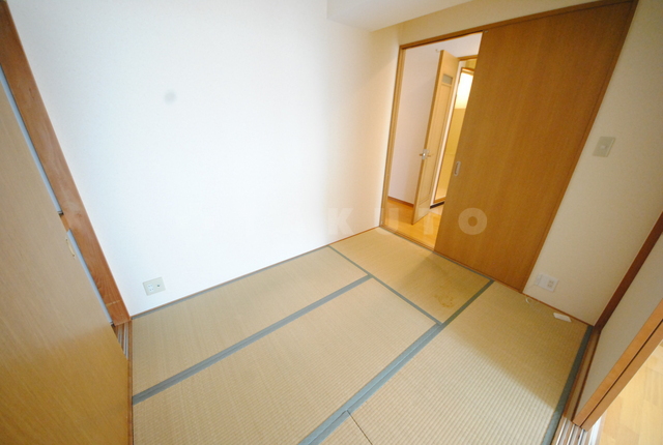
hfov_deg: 112.5
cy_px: 222
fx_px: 222
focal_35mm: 12
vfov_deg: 90.3
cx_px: 332
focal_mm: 8
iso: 1600
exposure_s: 1/60
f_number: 4.5
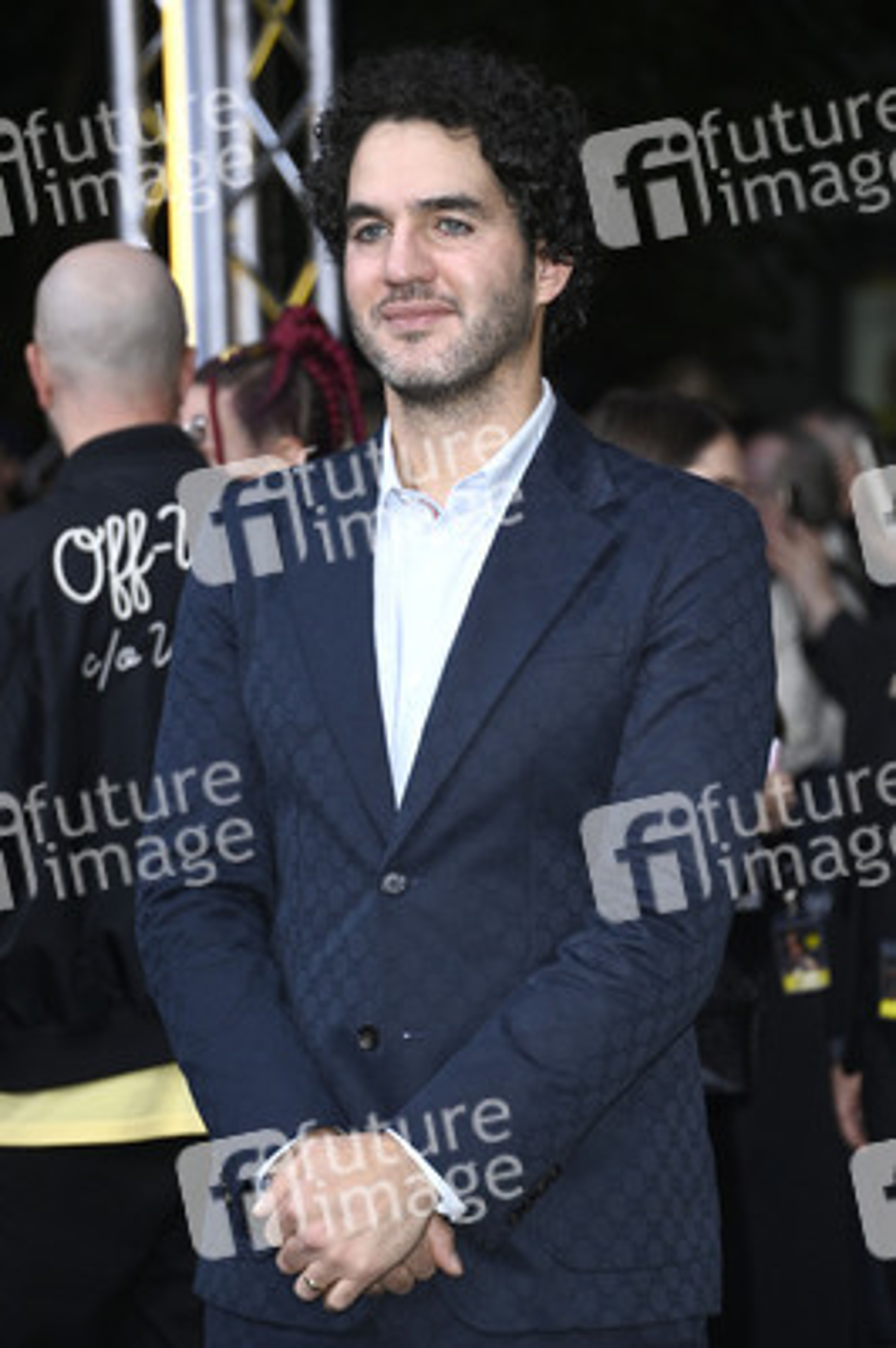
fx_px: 5609
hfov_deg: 9.1
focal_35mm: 150
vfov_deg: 13.7
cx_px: 448
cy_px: 674
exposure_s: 1/250
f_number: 5.6
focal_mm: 150
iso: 800
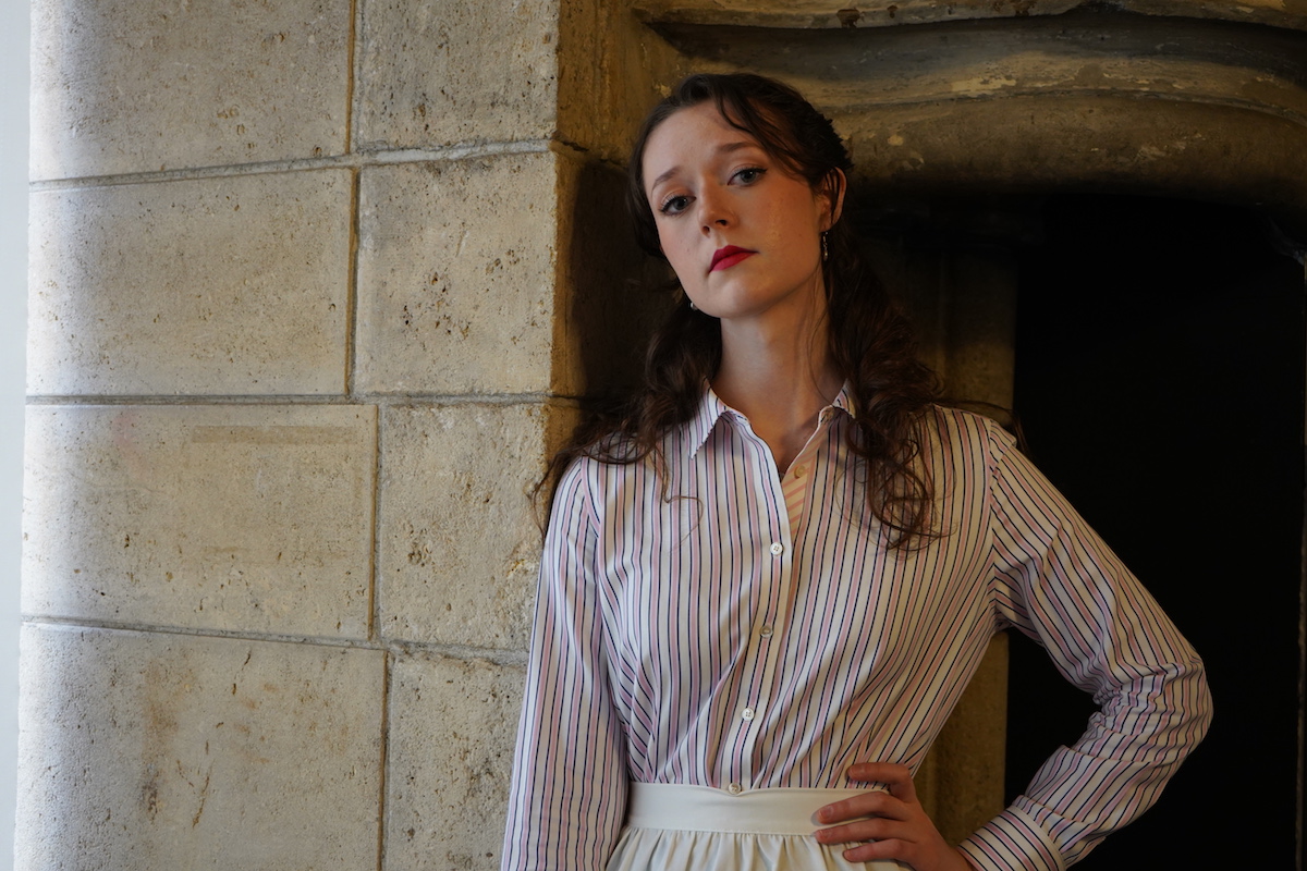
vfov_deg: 31.2
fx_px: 1561
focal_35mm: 43
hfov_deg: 45.4
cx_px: 654
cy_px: 436
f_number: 5.6
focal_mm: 43
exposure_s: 1/50
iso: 1600
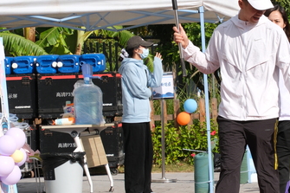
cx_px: 333
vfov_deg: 6.4
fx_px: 1731
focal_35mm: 215
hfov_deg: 9.5
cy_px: 50
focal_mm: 59.9
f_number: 10
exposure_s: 1/400
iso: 250
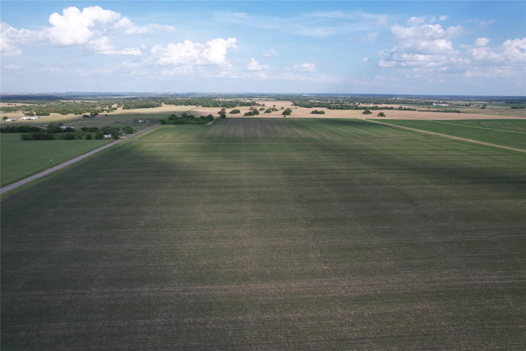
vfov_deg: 57.2
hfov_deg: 78.6
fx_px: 321
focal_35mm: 22
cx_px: 263
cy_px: 176
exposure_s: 1/1250
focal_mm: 8.38
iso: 100
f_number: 2.8
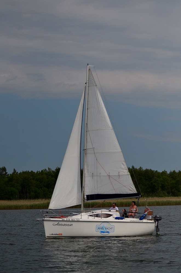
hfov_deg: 13.0
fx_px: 796
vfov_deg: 19.5
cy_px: 136
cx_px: 90
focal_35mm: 105
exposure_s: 1/8000
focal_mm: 70
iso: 280
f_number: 4.5
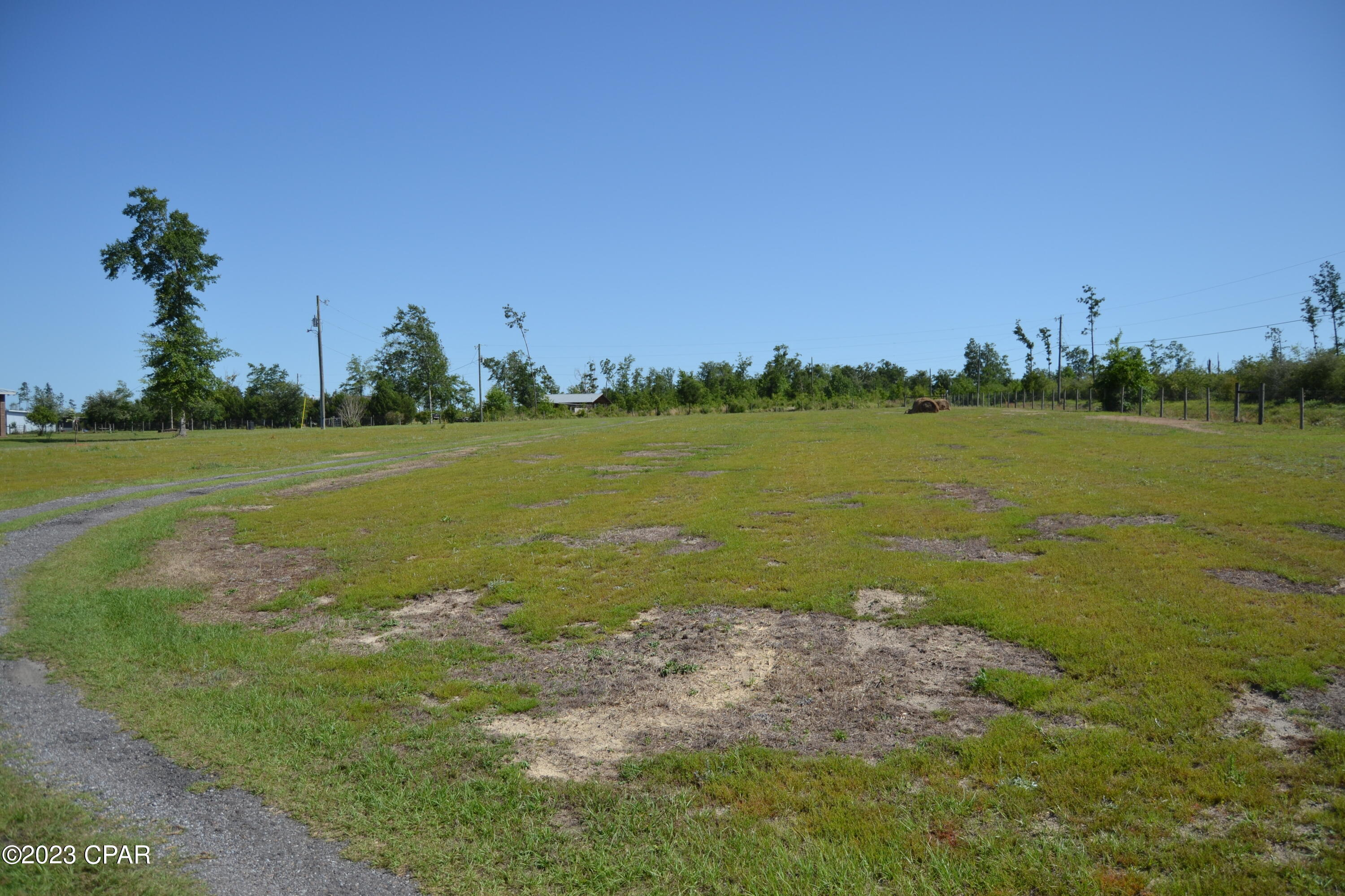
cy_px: 448
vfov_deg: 47.9
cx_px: 672
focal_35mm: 27
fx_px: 1009
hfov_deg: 67.4
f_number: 3.5
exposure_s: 1/1250
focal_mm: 18
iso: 100
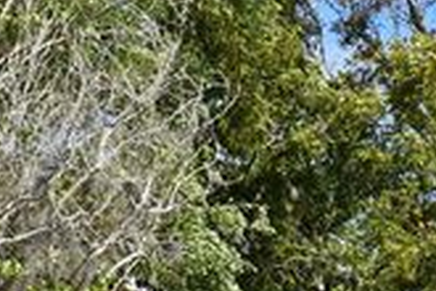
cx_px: 507
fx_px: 2071
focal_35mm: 171
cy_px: 513
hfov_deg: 11.8
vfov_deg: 7.8
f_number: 8
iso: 100
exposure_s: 1/250
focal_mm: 22
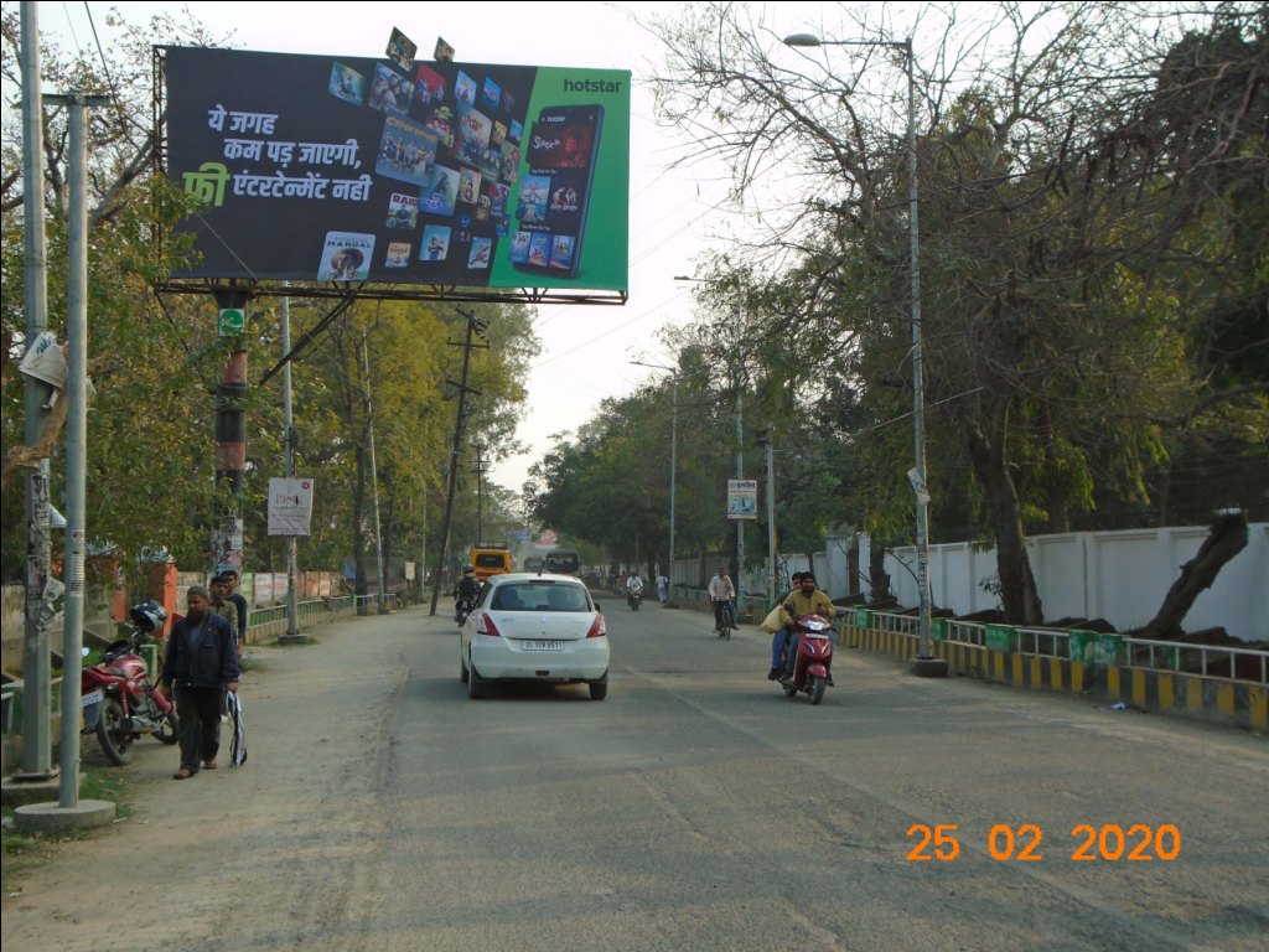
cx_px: 634
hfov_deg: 44.8
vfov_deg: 34.3
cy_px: 476
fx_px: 1540
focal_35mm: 42
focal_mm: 7.4
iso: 100
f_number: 4.1
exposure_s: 1/320
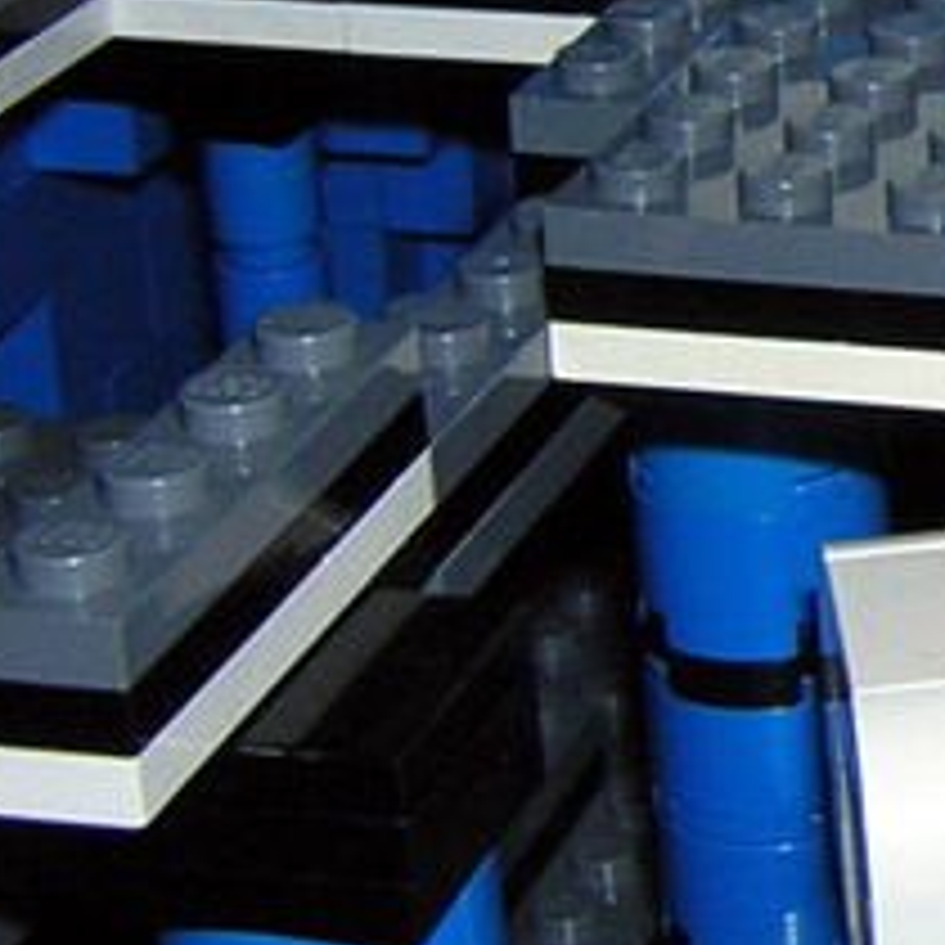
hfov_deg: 13.0
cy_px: 18
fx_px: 3737
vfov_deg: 14.2
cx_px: 1696
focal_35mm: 121
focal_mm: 4.7
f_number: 5.2
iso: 100
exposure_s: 1/60.1
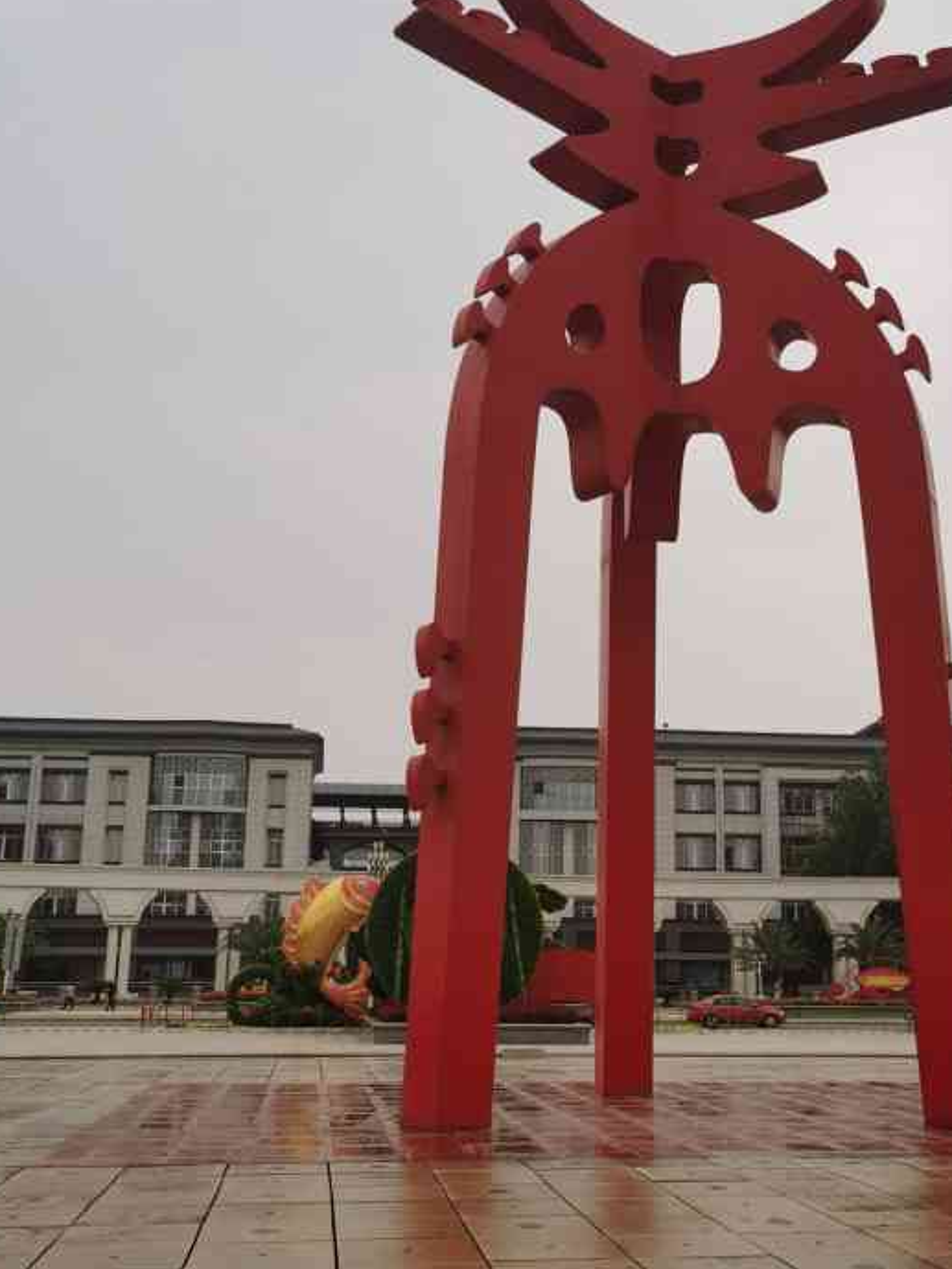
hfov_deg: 34.3
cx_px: 562
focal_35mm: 42
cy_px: 612
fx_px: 1540
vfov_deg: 44.8
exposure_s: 1/3333
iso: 50
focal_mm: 5.56
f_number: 1.6
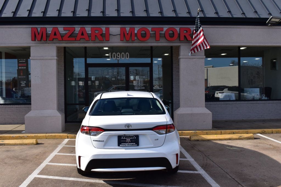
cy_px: 94
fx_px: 304
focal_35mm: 39
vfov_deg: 34.2
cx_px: 140
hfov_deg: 49.6
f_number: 11
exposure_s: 1/500
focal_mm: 26
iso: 360
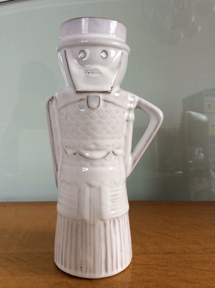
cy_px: 144
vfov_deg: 56.9
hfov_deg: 44.1
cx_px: 108
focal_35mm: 32
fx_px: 266
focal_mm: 3.3
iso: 40
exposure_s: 1/25
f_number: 2.4
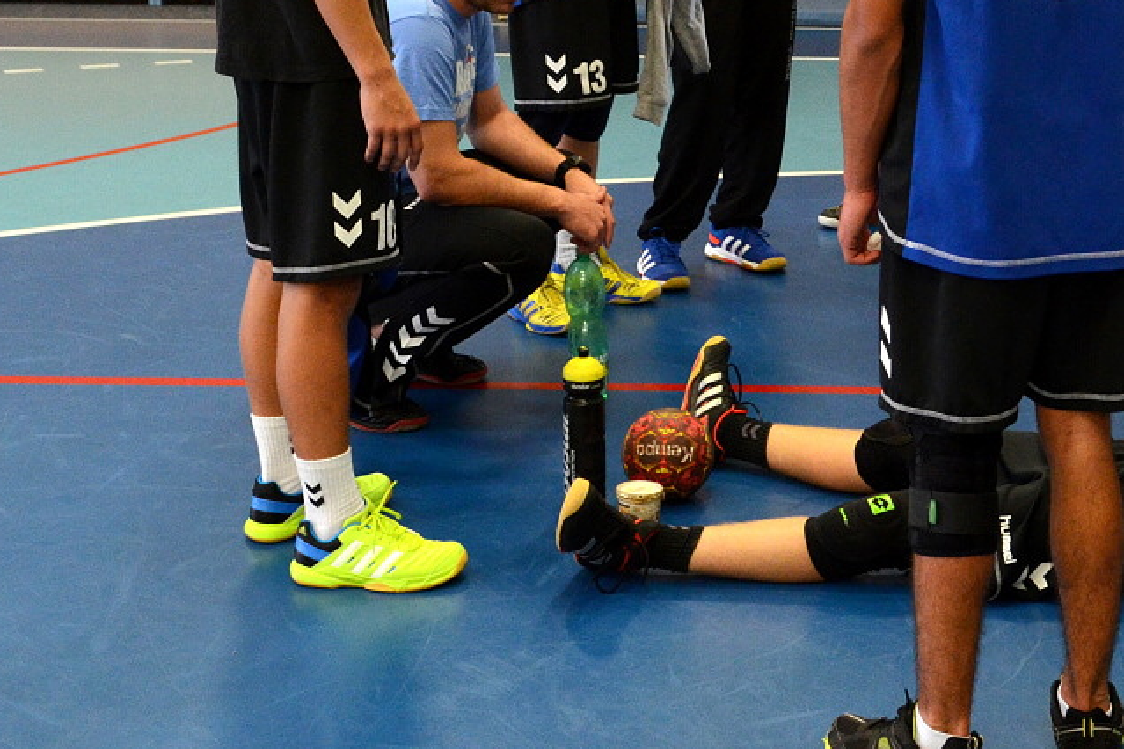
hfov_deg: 31.3
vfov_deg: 21.6
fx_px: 1936
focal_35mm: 62
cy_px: 142
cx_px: 945
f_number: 4
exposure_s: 1/200
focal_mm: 22
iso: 1600
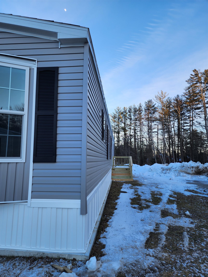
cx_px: 104
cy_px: 138
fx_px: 184
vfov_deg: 73.9
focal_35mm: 23
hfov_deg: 58.9
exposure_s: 1/180
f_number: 1.8
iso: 16
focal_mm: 6.4
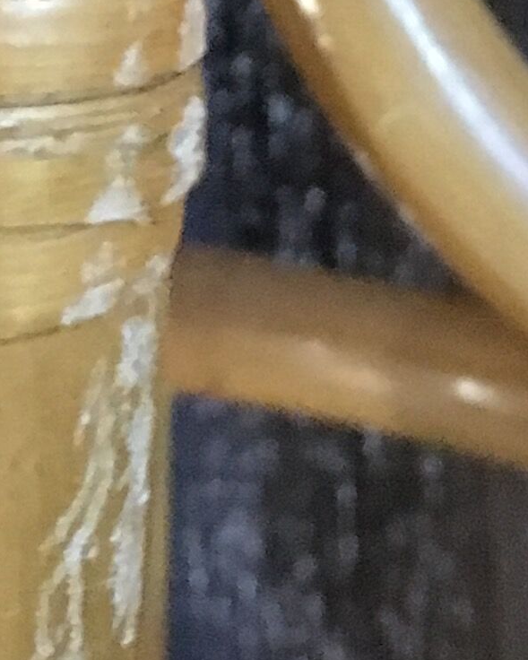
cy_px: -439
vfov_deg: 11.7
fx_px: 3027
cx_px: 5
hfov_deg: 9.9
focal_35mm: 155
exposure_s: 1/17
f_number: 2.2
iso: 320
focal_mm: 4.15
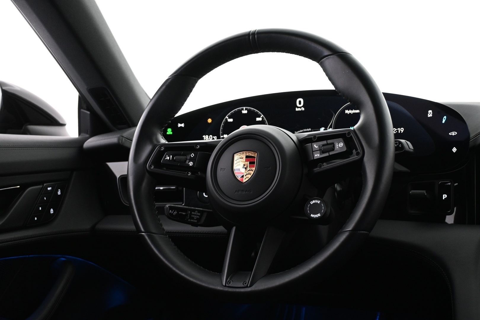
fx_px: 580
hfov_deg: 45.0
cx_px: 240
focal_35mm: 44
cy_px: 160
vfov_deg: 30.8
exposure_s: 1/20
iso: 1600
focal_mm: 29
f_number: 4.8
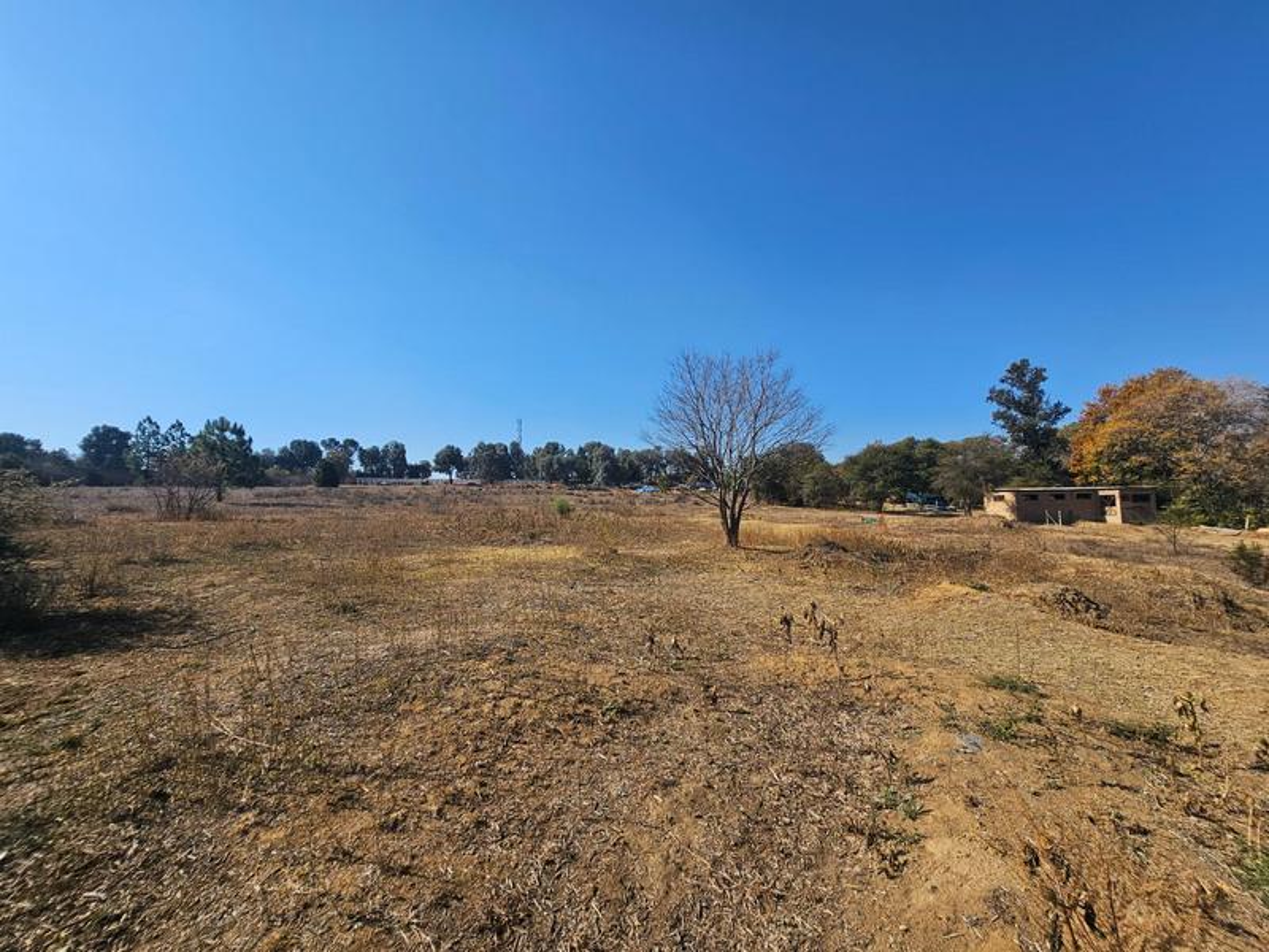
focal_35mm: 13
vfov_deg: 89.9
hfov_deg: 106.2
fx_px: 477
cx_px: 634
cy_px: 476
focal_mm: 2.2
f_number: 2.2
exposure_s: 1/2851
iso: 50
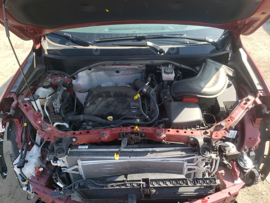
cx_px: 135
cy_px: 102
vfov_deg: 53.1
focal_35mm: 26
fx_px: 203
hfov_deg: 67.3
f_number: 1.5
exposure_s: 1/556
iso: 50
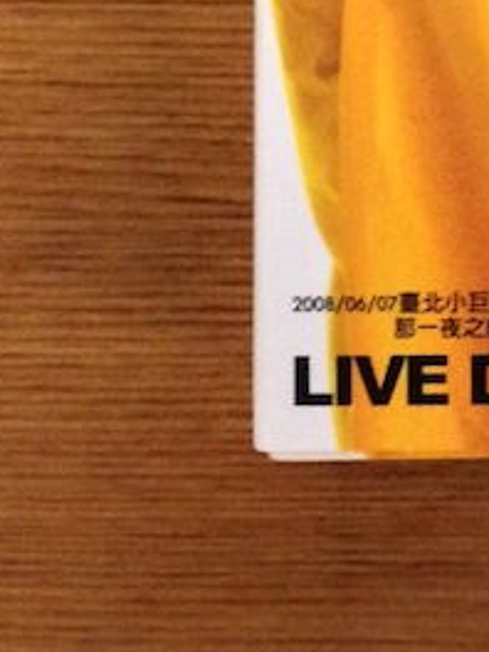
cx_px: 892
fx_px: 2411
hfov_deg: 10.8
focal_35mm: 128
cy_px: -378
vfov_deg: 14.2
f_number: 2.4
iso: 400
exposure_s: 1/17
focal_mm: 4.12
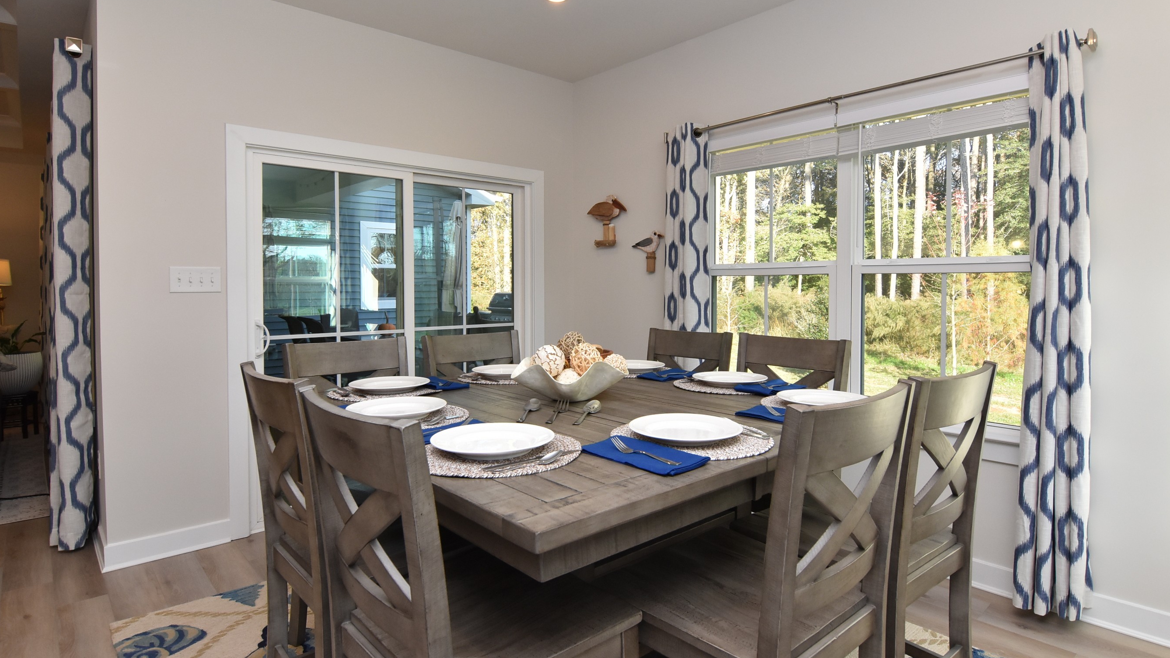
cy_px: 296
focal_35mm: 19
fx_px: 589
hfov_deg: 89.6
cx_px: 587
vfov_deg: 58.2
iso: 800
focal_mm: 12
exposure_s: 1/125
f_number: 9
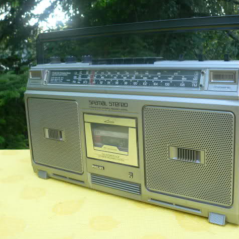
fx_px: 336
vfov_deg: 39.2
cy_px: 119
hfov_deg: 39.0
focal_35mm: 43
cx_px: 145
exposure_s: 1/50
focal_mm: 6
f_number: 2.8
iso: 200
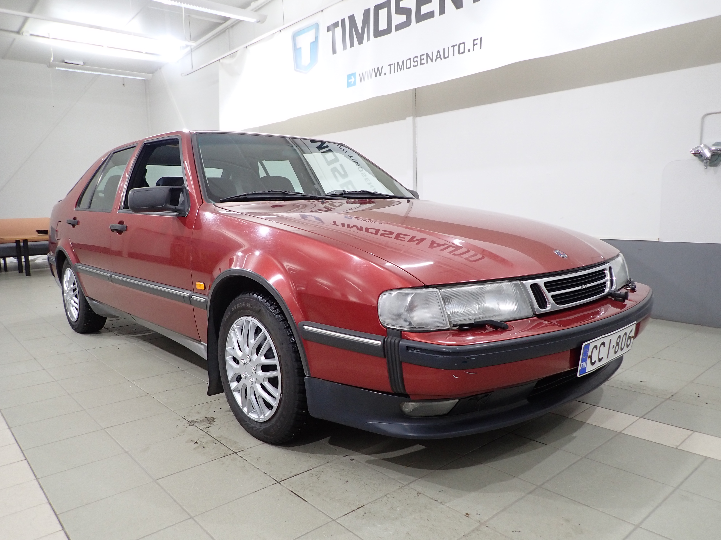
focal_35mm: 25
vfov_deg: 54.9
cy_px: 270
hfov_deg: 69.4
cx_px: 360
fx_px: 521
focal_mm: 4.5
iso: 200
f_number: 2
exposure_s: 1/50
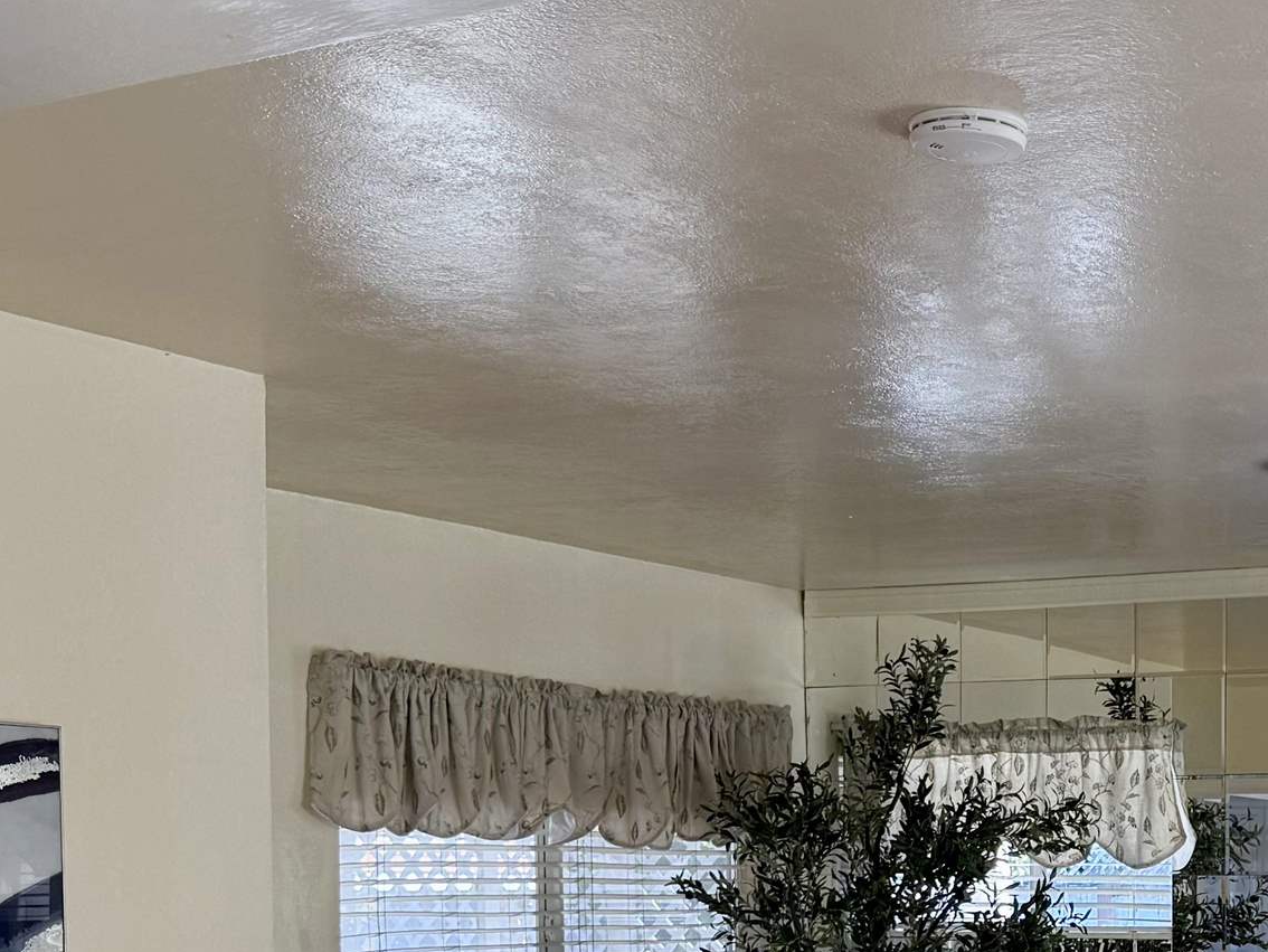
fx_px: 2381
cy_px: 965
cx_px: 1198
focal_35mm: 65
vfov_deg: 21.7
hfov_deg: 28.4
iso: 100
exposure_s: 1/308
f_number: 1.78
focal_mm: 6.76
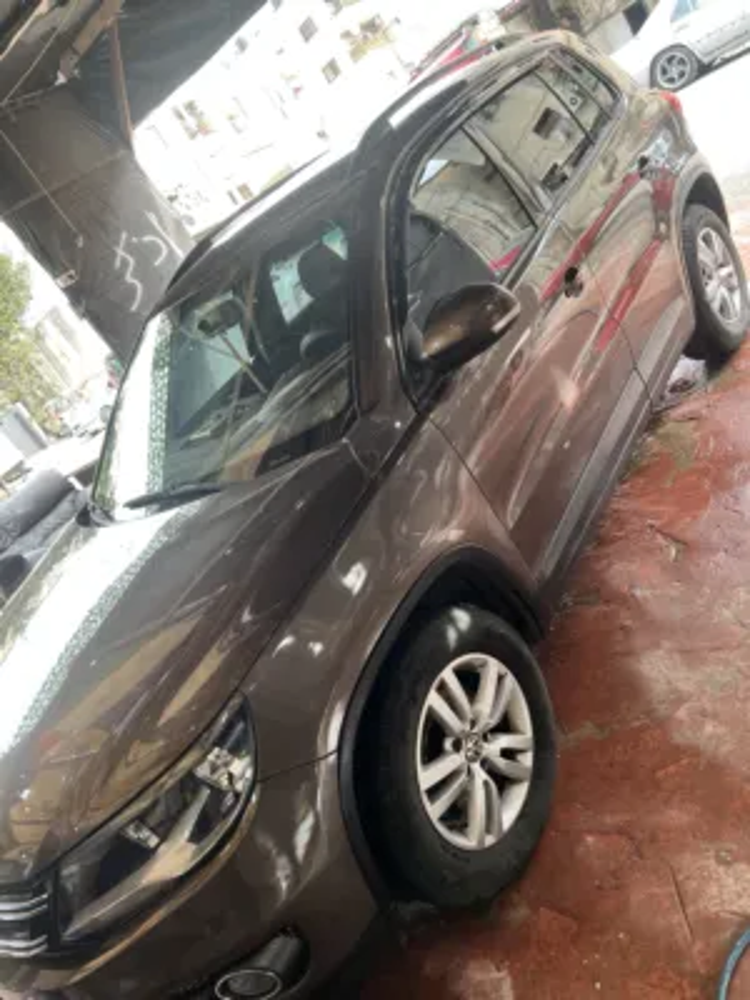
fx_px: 751
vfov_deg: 67.3
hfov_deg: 53.1
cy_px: 500
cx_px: 375
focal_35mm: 26
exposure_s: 1/121
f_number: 1.5
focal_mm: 5.7
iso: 50
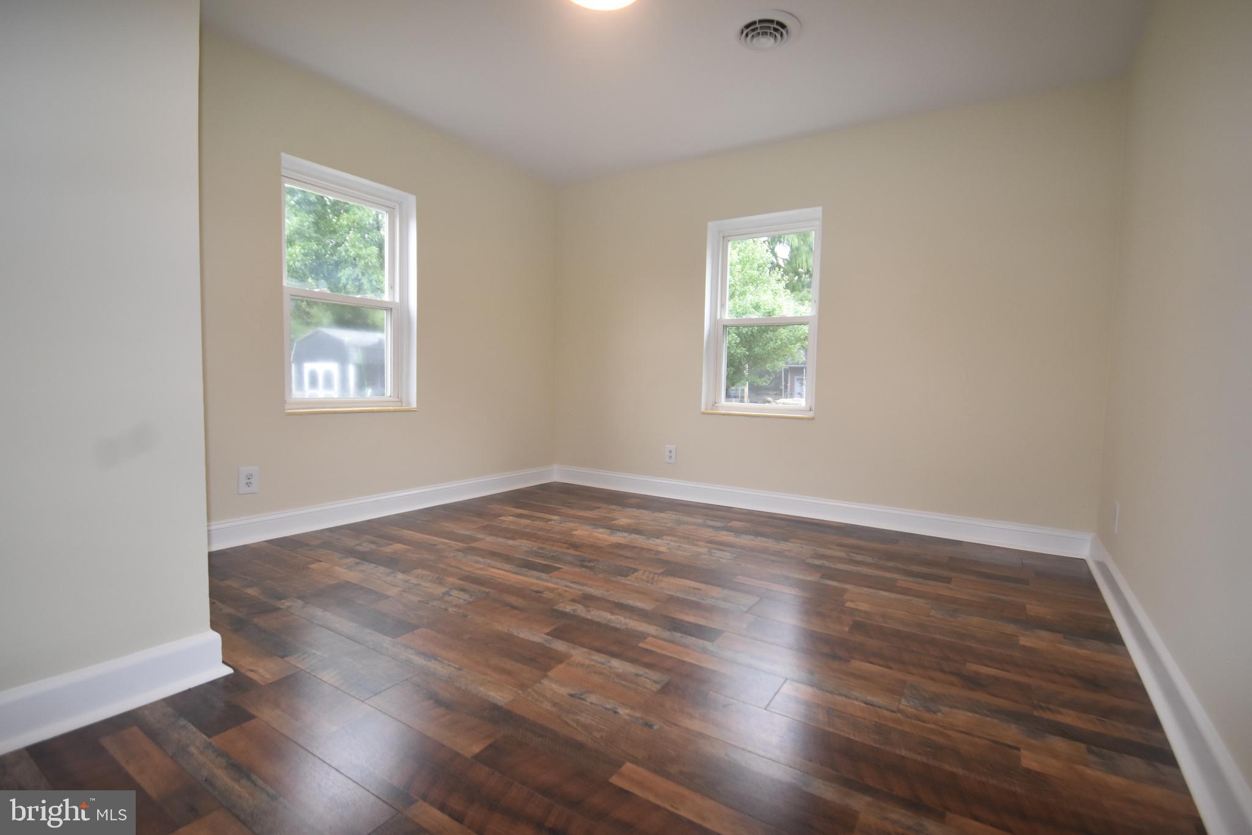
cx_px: 626
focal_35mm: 15
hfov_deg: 100.4
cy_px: 418
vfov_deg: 77.3
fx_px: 522
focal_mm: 10
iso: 800
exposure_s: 1/125
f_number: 5.6
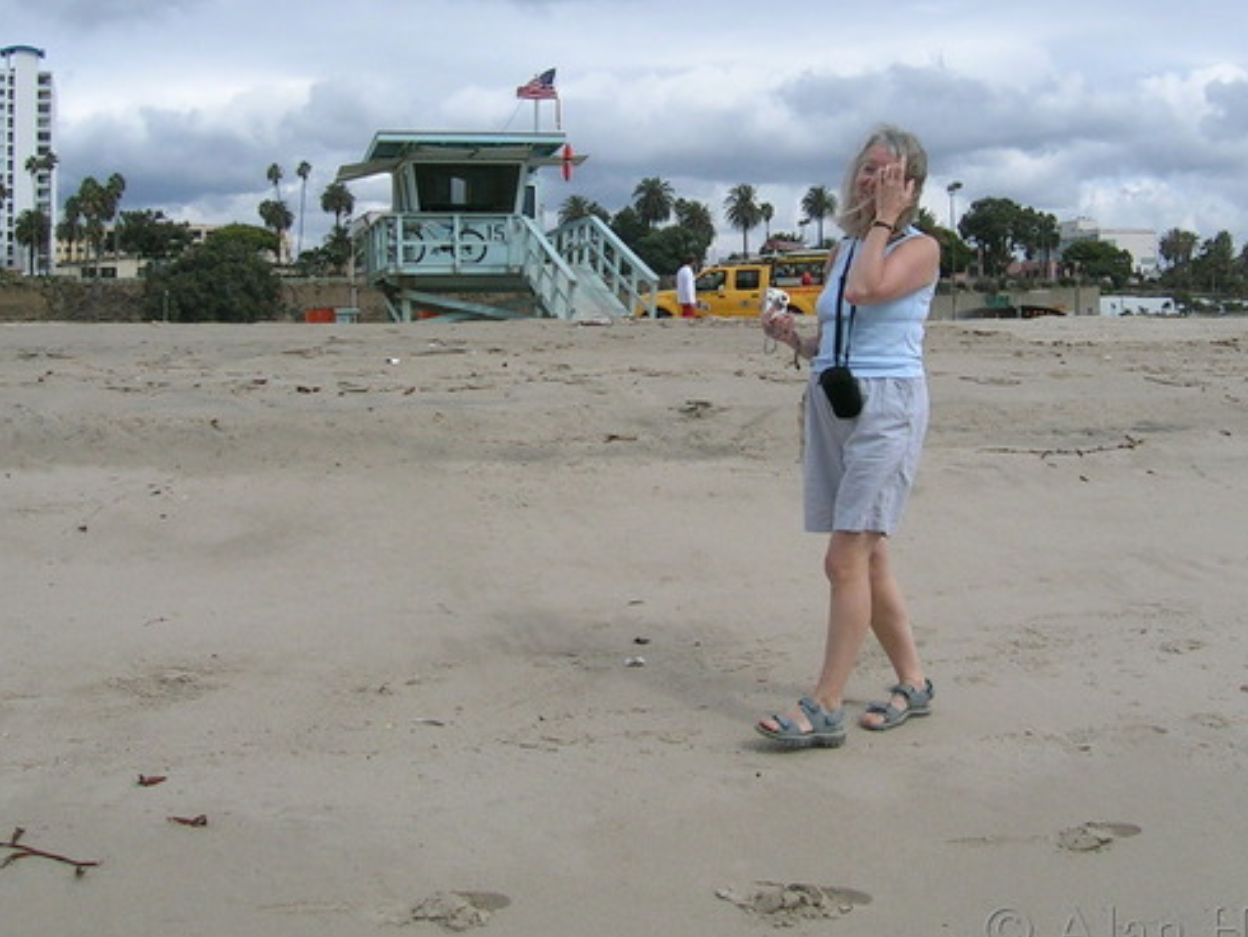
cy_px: 322
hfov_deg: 38.1
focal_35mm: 50
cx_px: 688
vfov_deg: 29.0
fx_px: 1804
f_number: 4.8
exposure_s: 1/585
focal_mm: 5.4
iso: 50
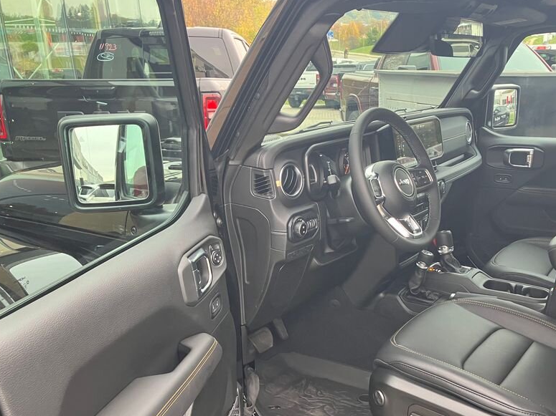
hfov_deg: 49.9
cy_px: 273
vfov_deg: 38.3
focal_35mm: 37
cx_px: 322
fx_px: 594
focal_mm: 3.99
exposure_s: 1/67
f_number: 1.8
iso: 80
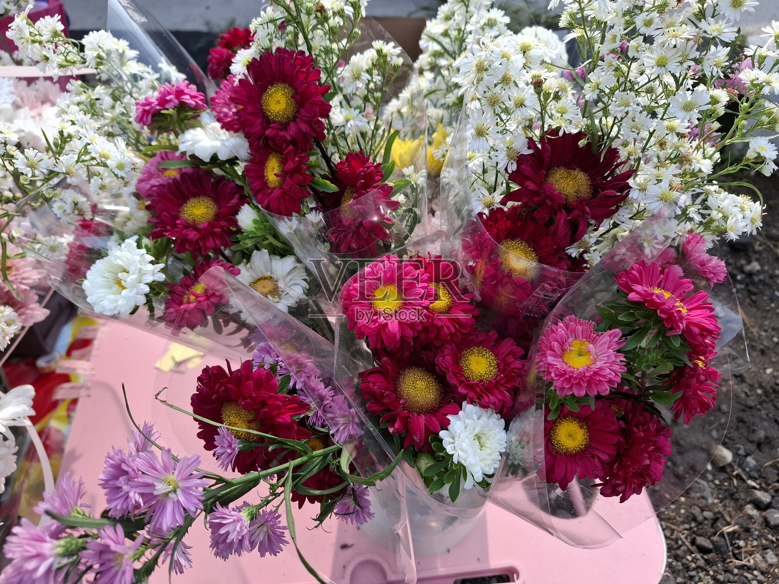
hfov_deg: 73.9
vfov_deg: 58.9
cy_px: 292
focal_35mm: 23
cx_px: 390
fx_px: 518
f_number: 1.8
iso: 50
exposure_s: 1/776
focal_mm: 5.54
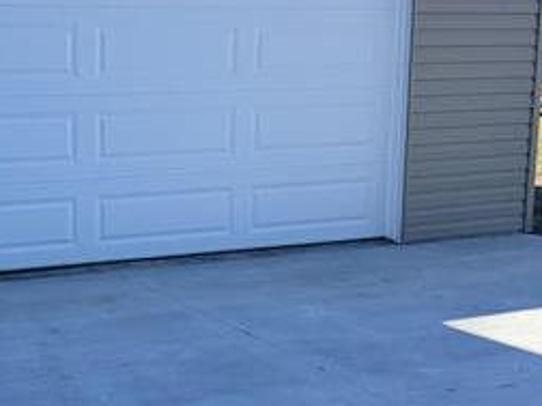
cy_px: 251
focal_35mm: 61
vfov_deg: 24.0
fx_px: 955
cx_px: 13
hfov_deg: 29.8
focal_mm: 6.76
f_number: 1.78
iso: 80
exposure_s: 1/1597
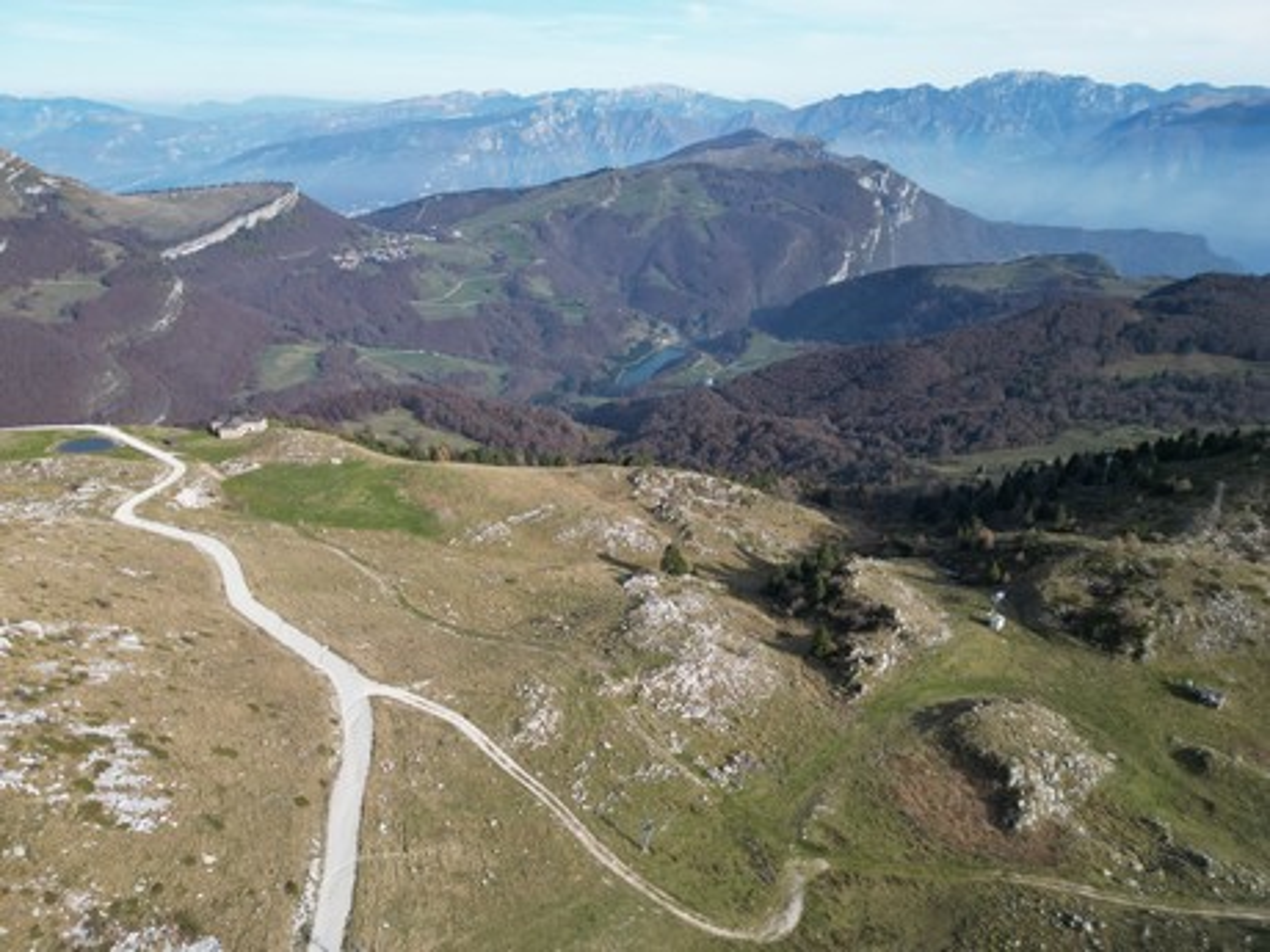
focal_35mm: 24
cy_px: 476
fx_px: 881
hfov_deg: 71.6
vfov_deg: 56.8
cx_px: 635
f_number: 1.7
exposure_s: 1/2000
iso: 200
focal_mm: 6.72
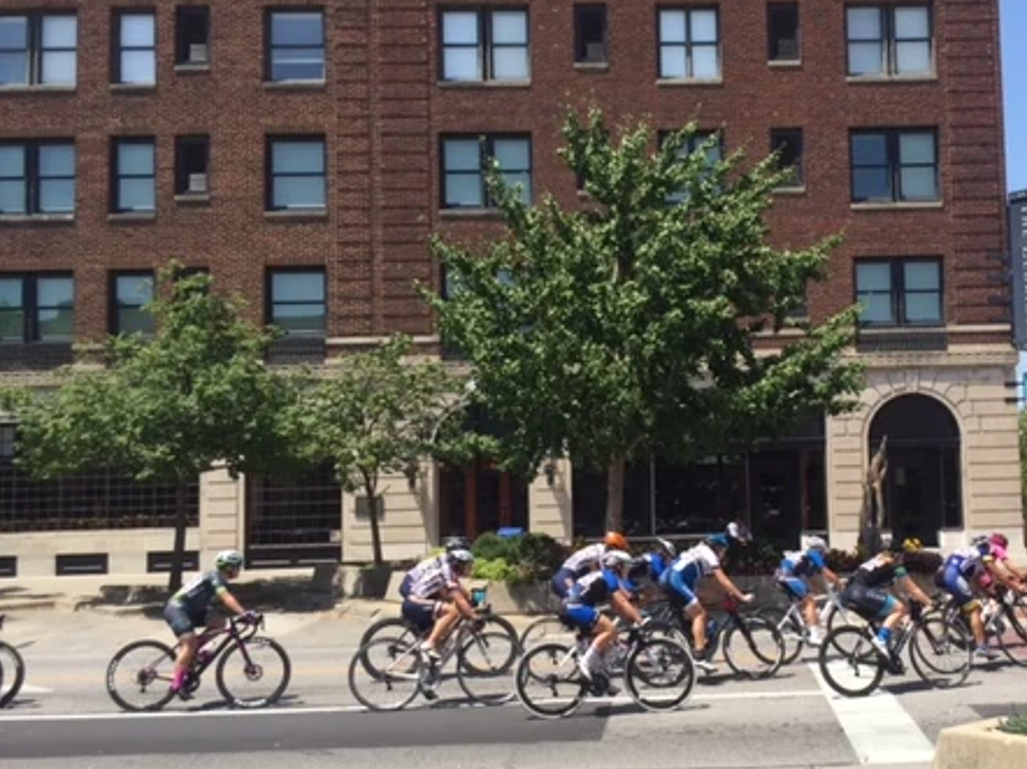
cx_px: 739
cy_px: 397
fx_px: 1245
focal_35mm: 42
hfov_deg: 43.7
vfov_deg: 34.3
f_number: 2.2
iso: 32
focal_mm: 4.15
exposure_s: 1/1364
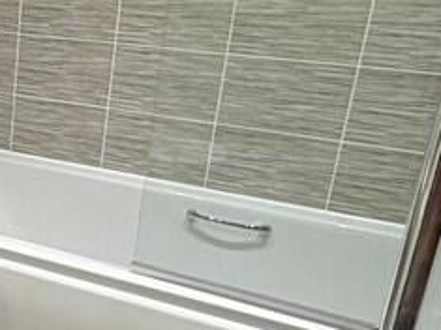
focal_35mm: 61
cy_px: 165
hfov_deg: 25.3
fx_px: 777
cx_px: -191
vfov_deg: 24.0
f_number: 2.2
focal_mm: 2.22
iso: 200
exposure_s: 1/100
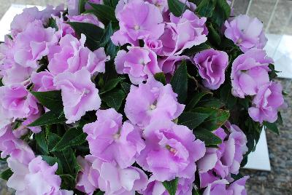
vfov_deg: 34.3
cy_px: 98
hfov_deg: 49.5
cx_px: 146
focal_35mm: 39
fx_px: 317
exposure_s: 1/60
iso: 180
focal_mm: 26
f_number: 8
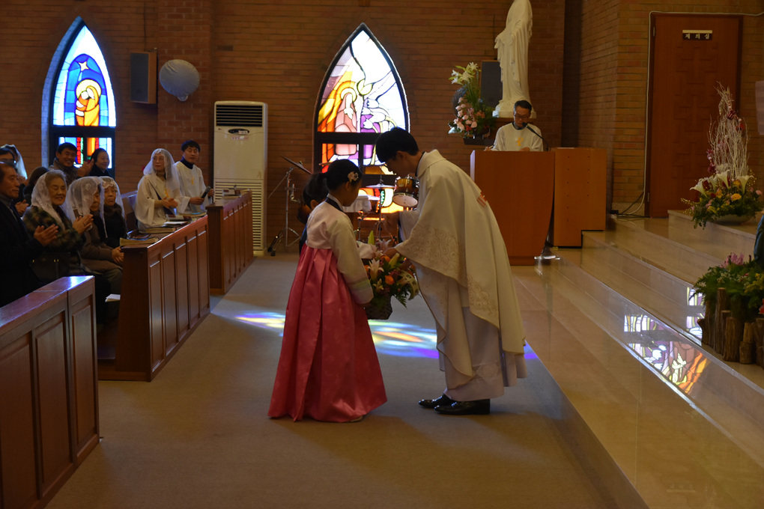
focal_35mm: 68
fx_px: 1432
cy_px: 254
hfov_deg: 29.9
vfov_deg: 20.2
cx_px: 382
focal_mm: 45
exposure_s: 1/80
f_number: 4.8
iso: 800
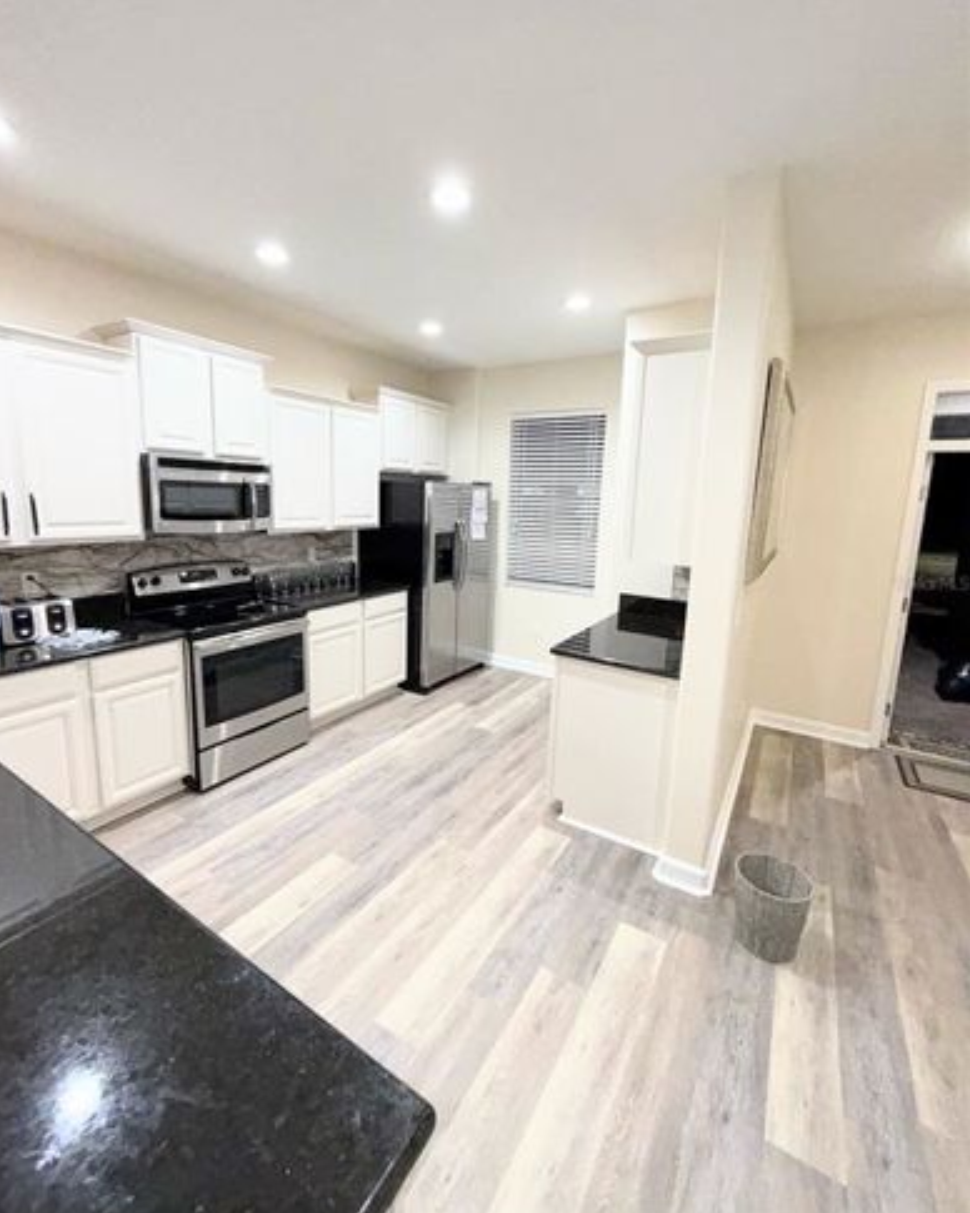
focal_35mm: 15
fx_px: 538
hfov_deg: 84.0
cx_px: 474
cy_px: 583
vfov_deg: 96.7
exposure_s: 1/120
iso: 160
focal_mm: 2.22
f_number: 2.2
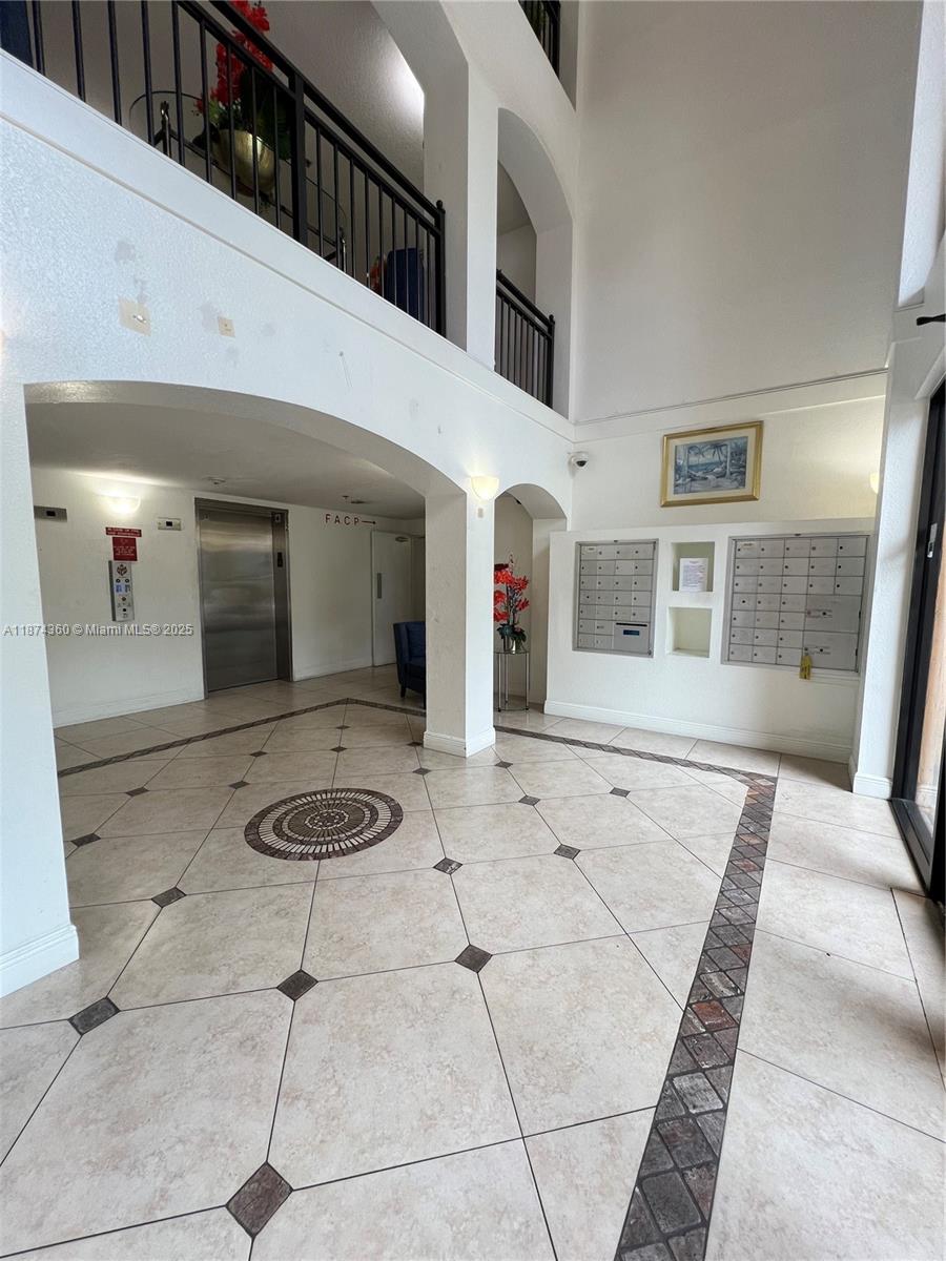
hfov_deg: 89.9
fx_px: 474
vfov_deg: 106.2
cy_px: 630
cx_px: 473
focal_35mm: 13
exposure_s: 1/120
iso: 80
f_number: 1.8
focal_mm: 1.57
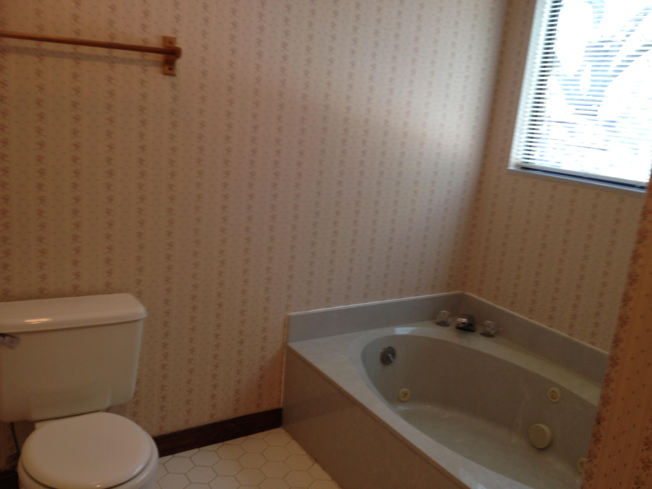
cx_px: 326
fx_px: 659
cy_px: 244
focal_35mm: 35
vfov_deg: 40.7
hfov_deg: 52.6
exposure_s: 1/24
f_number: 2.4
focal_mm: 4.28
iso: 50
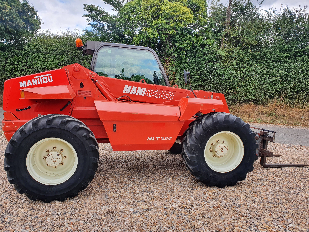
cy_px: 117
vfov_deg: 51.4
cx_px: 153
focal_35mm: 27
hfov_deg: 65.3
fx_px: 241
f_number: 2.4
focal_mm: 4.32
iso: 50
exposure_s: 1/233
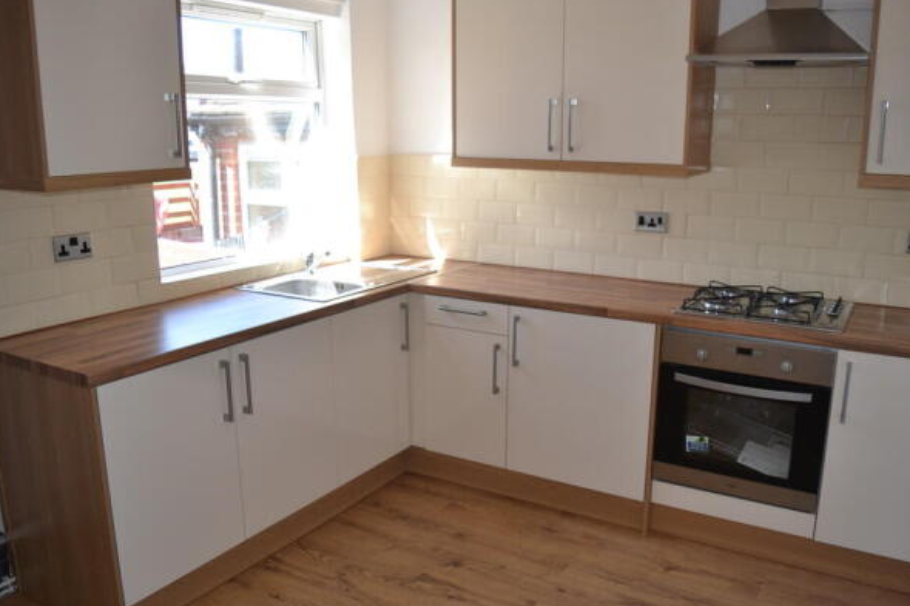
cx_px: 471
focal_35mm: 30
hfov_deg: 61.9
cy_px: 318
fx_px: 758
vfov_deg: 43.6
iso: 200
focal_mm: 18
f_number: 4
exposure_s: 1/125
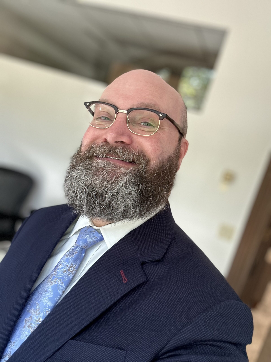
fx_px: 313
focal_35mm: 30
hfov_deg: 46.8
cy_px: 181
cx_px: 136
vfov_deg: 60.0
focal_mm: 2.69
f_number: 1.9
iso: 100
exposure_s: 1/60
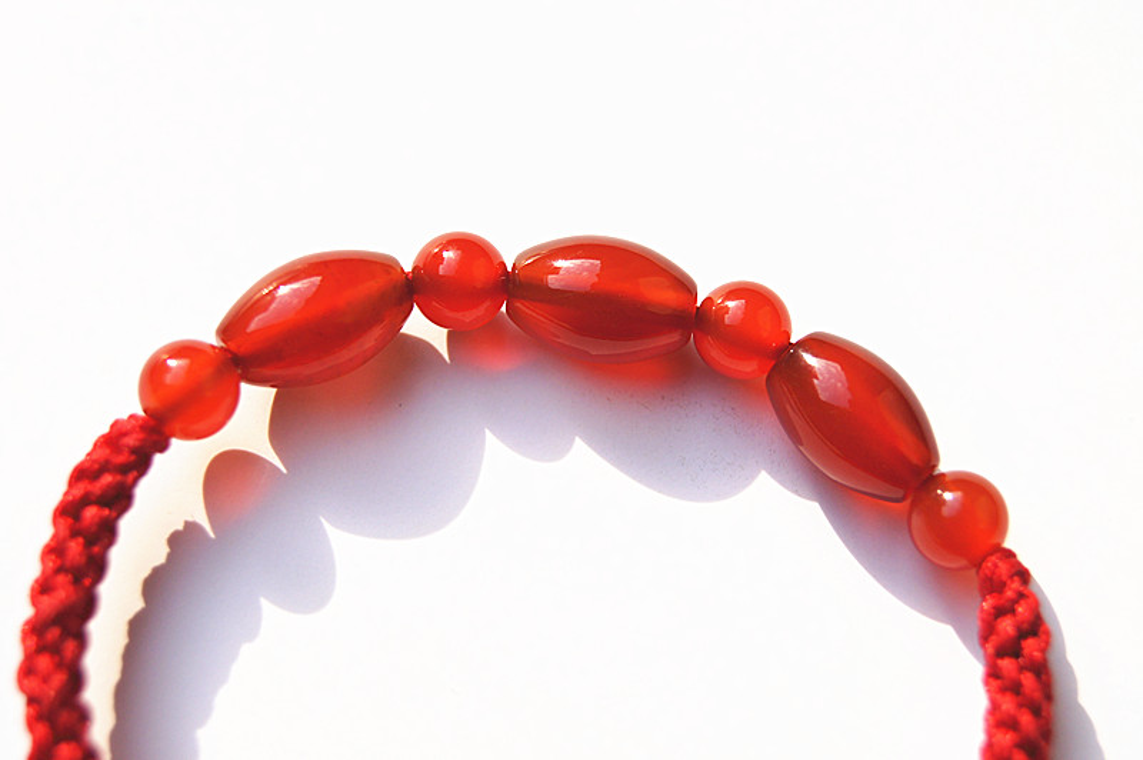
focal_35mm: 82
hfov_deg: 24.6
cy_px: 380
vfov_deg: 16.5
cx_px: 572
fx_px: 2617
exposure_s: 1/500
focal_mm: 55
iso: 200
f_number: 7.1
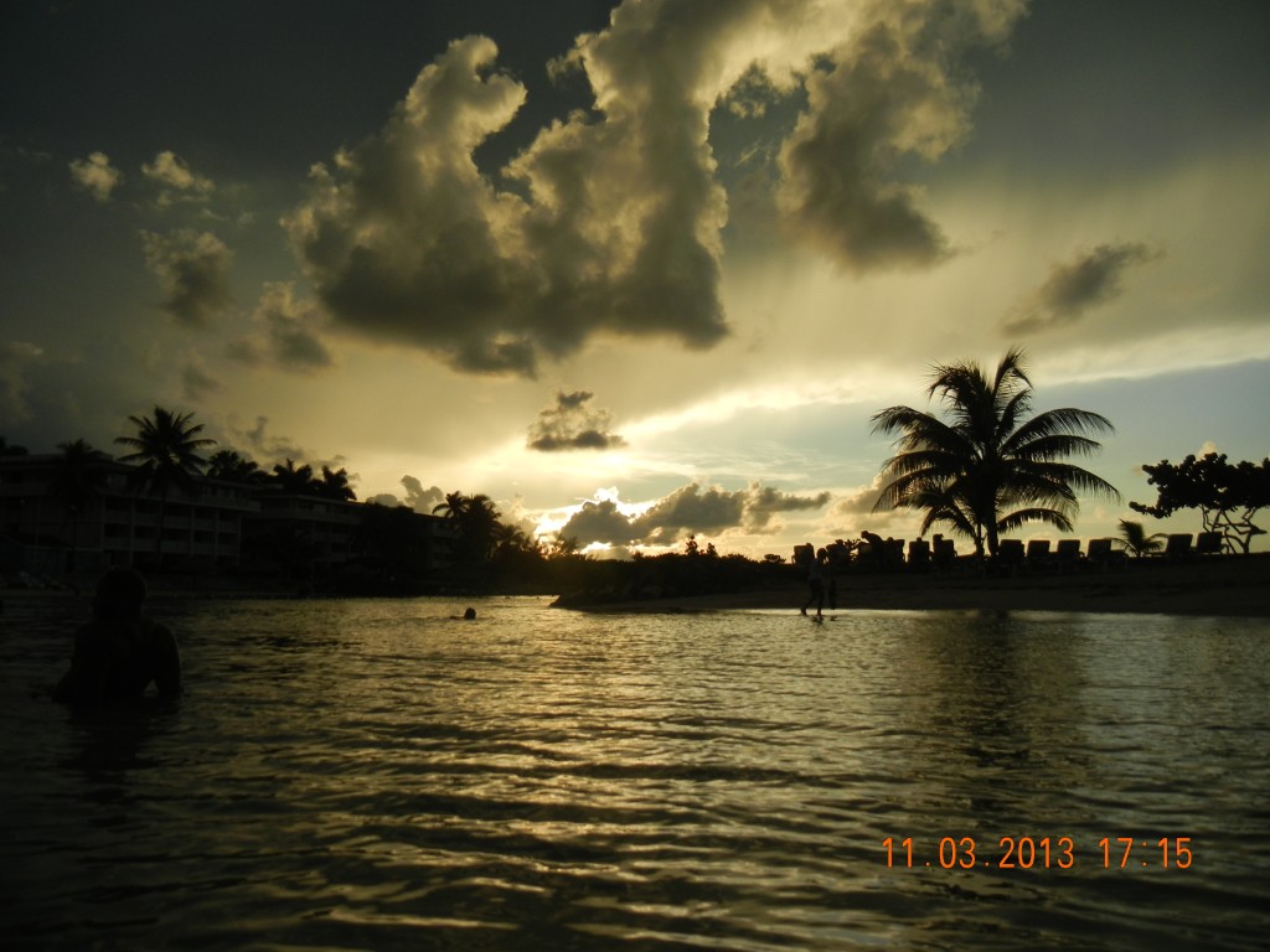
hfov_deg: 60.0
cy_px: 476
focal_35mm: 30
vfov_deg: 46.8
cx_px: 635
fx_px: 1101
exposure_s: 1/460
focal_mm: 5.4
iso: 160
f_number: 7
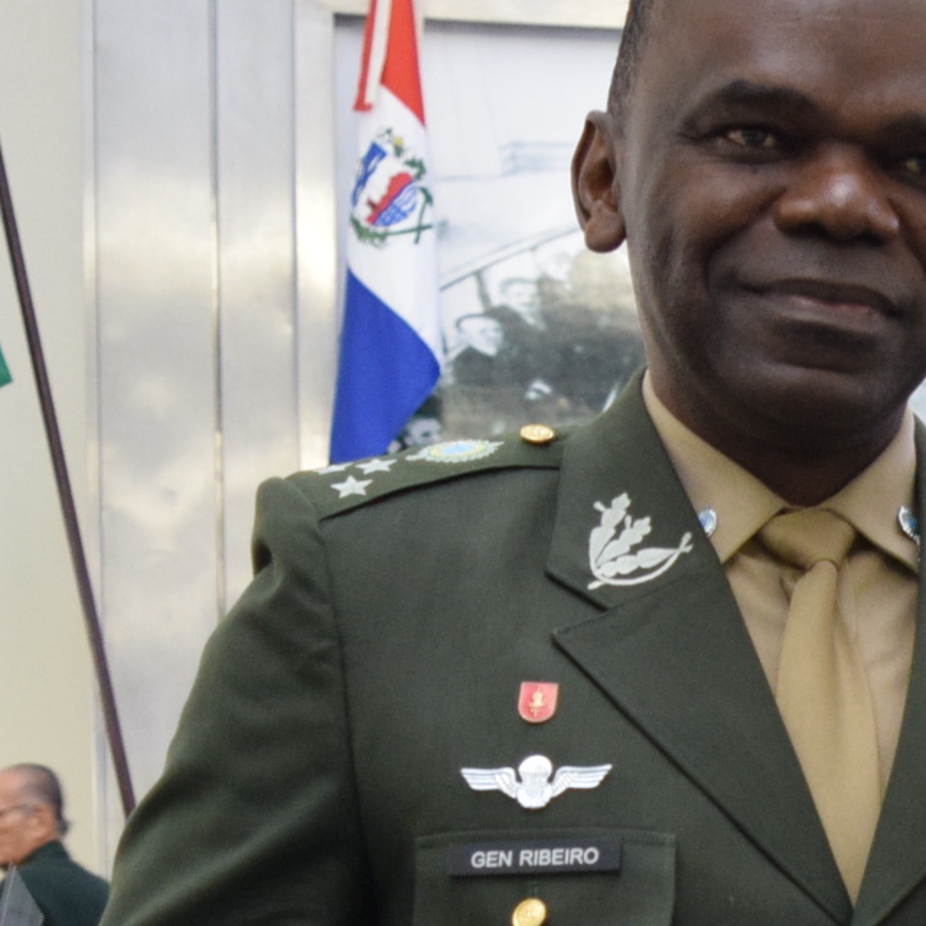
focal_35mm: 119
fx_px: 3602
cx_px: 1305
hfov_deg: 13.9
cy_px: 1210
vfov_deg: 14.1
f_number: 3.5
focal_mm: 20
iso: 1250
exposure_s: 1/30
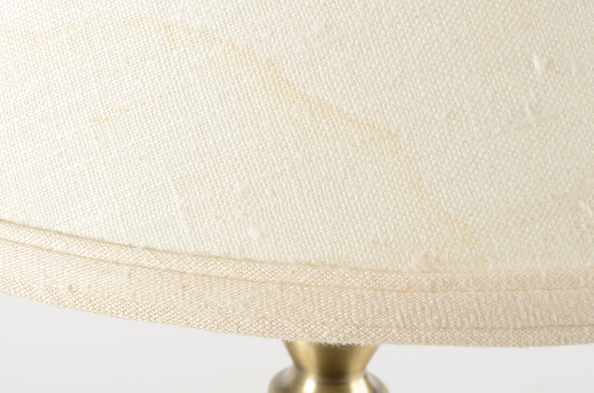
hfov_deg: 16.9
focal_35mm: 121
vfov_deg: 11.3
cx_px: 138
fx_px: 1992
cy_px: 151
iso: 200
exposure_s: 1/125
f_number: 13
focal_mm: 52
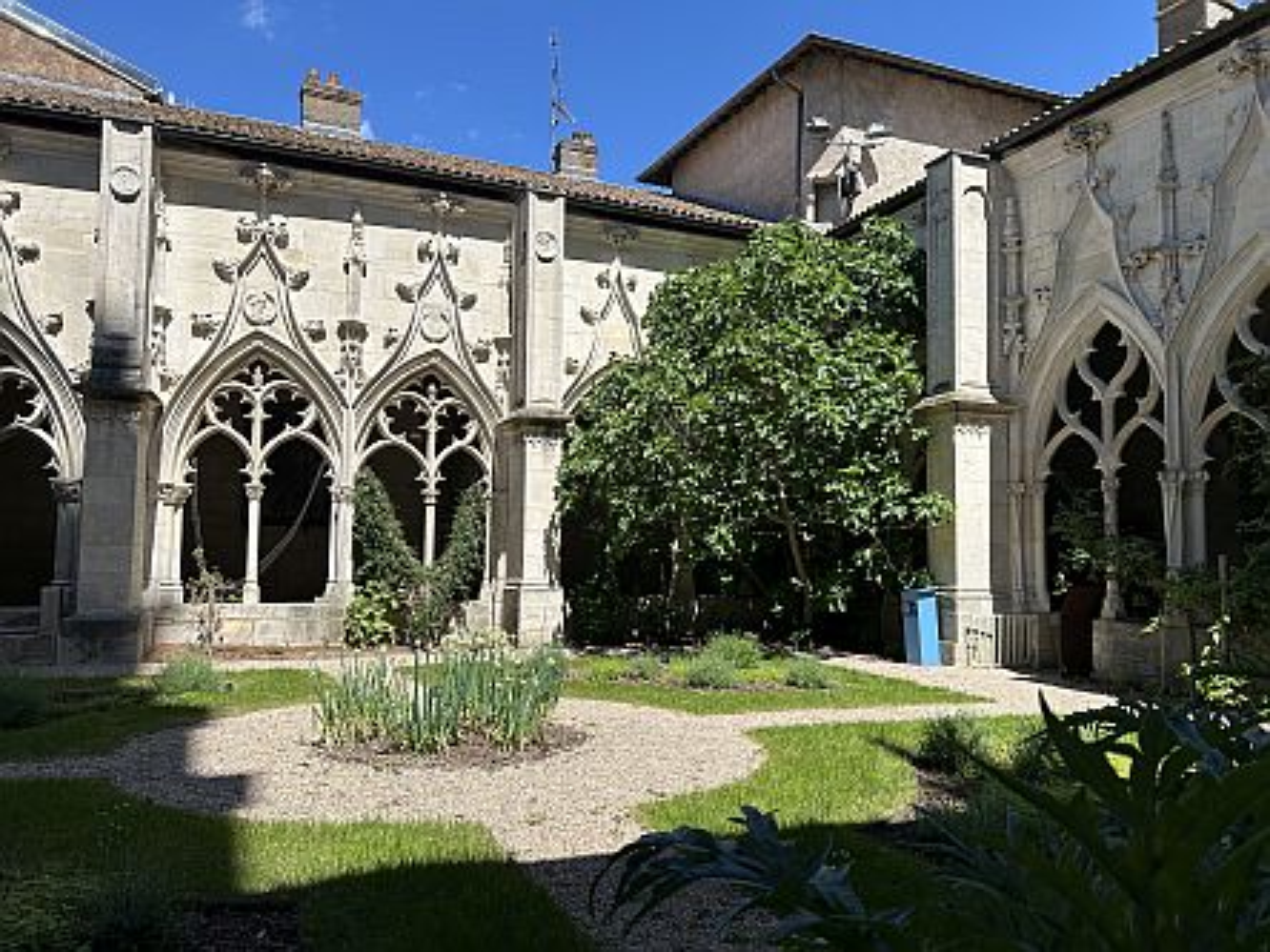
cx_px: 635
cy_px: 476
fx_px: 954
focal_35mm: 26
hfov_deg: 67.3
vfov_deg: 53.1
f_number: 1.5
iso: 50
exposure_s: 1/3257
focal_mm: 5.7
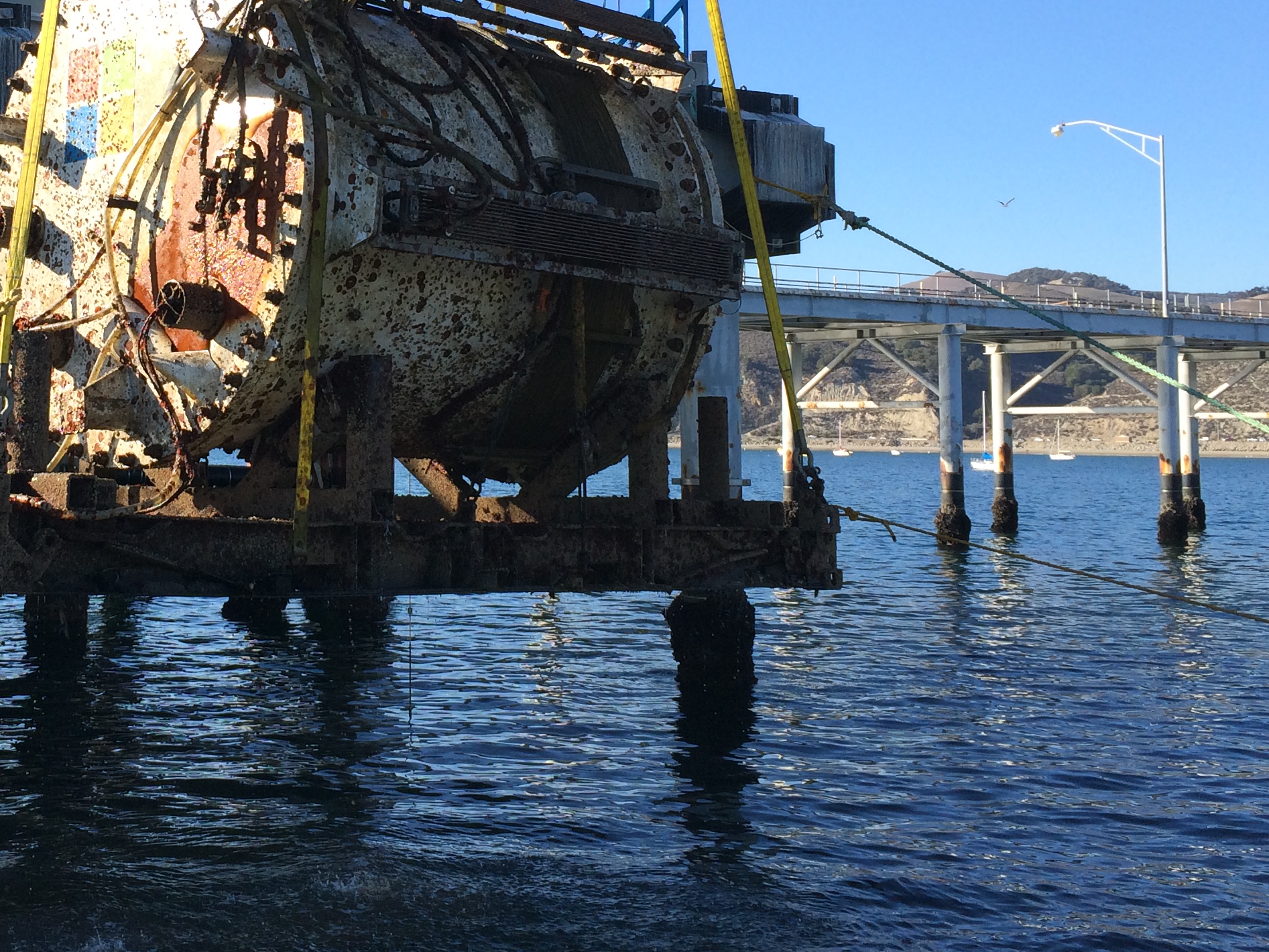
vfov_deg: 28.8
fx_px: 1833
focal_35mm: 50
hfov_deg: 37.1
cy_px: 274
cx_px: 286
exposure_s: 1/1208
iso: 32
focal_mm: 4.15
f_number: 2.2
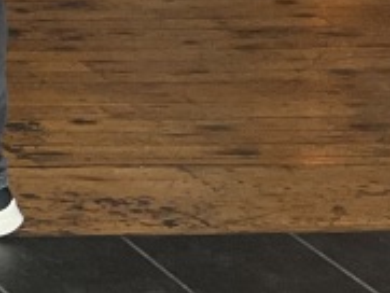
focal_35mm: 172
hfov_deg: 8.8
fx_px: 1939
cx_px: -896
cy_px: -287
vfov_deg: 8.2
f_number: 1.6
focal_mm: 5.1
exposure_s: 1/122
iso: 64
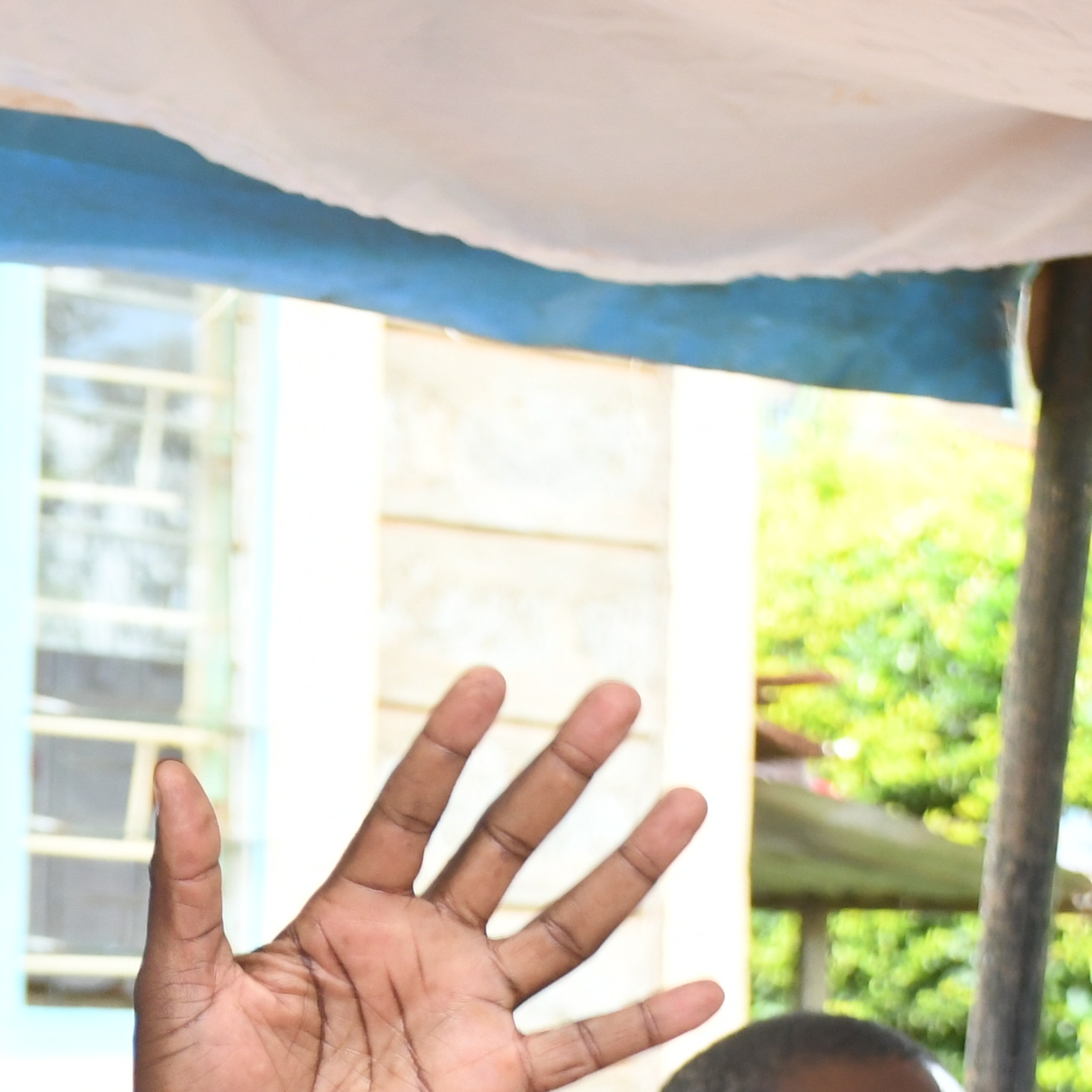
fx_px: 5960
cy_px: 815
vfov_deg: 10.4
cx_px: -271
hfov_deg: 10.3
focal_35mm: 167
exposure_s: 1/200
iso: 1000
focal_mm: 40
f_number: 10
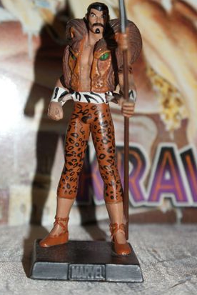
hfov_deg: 12.6
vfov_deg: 18.7
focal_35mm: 109
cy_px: 116
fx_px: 893
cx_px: 101
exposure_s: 1/100
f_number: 5.6
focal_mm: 50
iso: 400
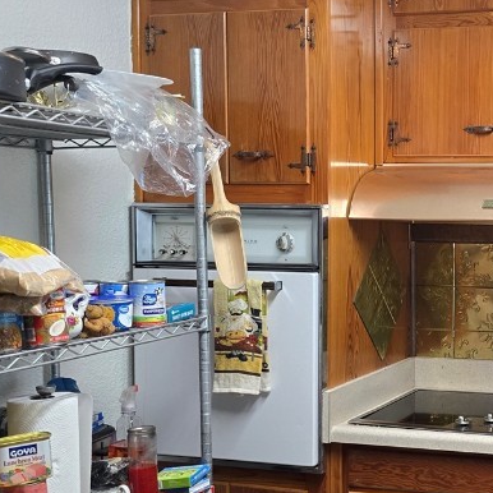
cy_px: 281
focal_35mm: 54
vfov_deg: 31.6
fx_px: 870
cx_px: 499
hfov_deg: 29.4
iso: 400
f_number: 1.7
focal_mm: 6.3
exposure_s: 1/120
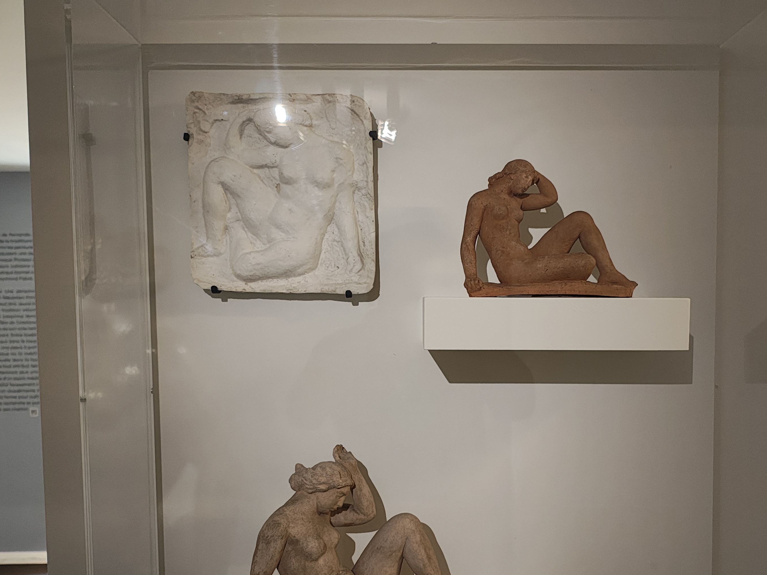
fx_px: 842
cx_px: 444
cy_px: 358
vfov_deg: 37.5
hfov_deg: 48.8
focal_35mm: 38
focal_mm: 5.89
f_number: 1.4
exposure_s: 1/30
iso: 813
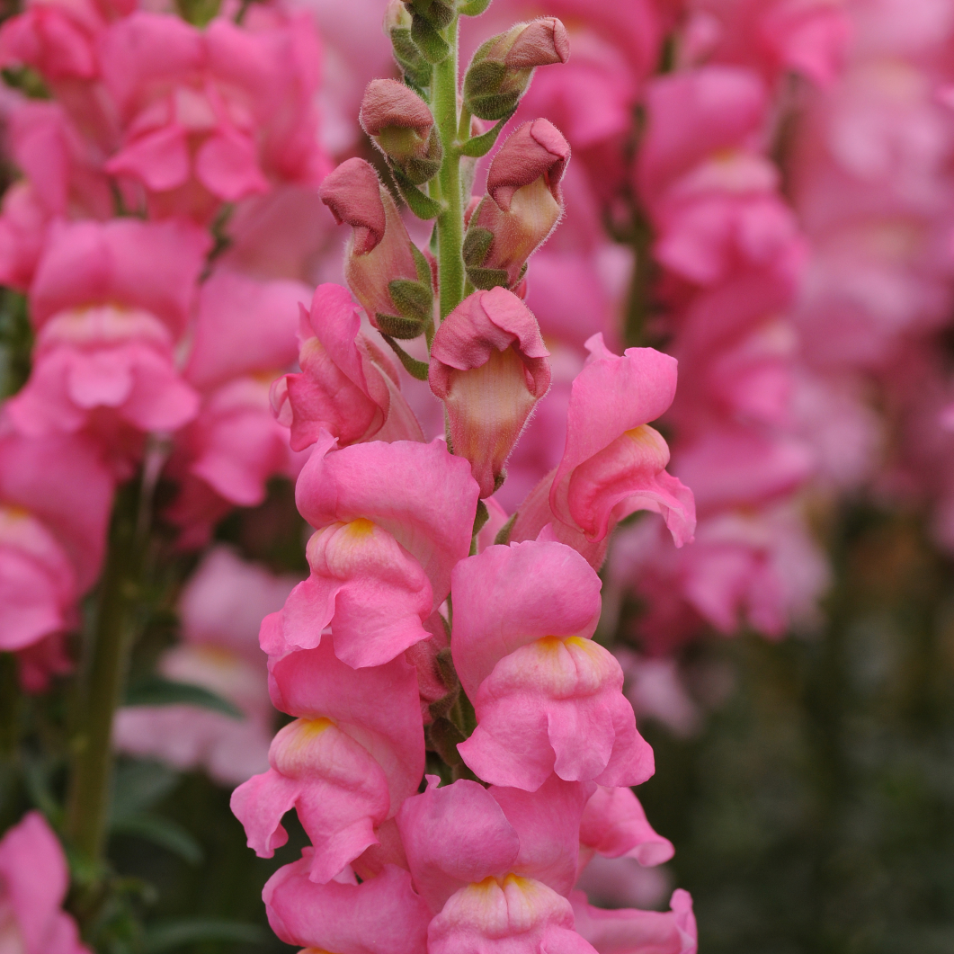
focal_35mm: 202
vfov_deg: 8.7
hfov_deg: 8.7
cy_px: 694
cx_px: 477
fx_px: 6287
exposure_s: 1/100
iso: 200
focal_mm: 105
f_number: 8
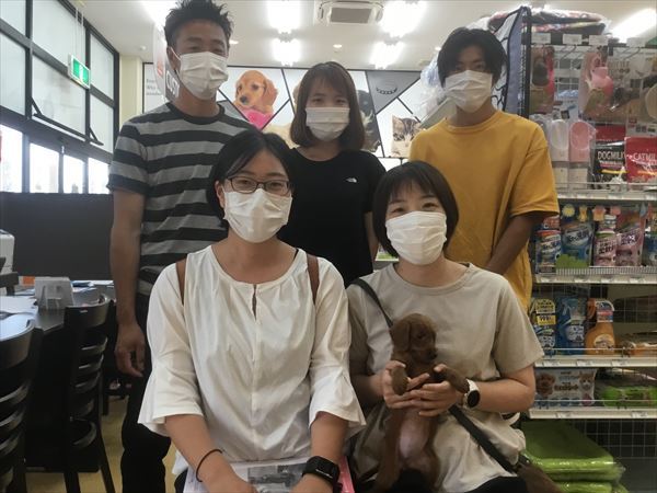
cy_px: 246
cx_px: 328
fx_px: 588
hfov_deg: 58.4
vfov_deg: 45.4
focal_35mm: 31
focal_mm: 3.3
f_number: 2.4
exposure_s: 1/30
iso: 25
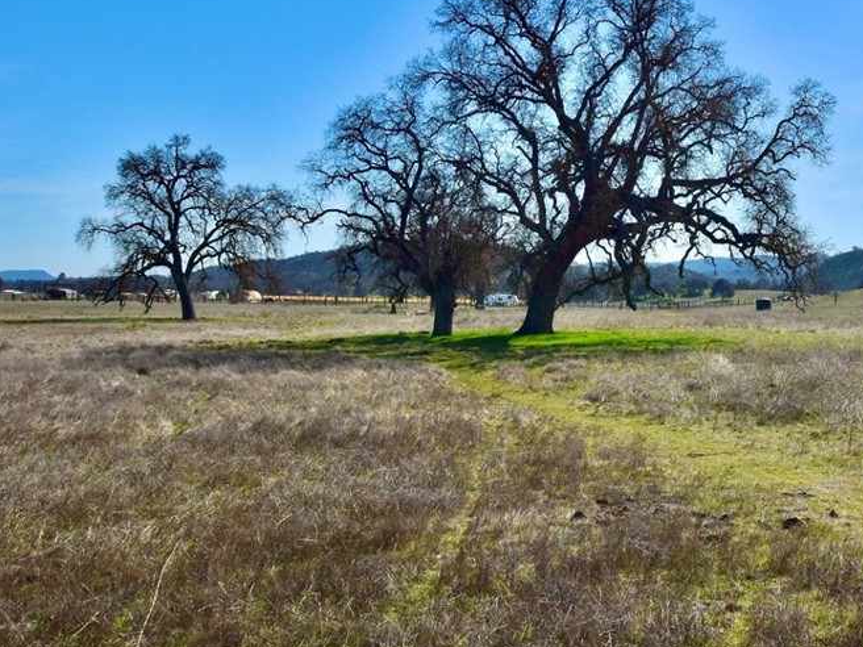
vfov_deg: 31.9
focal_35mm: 45
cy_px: 219
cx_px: 650
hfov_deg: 40.8
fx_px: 1122
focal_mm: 20
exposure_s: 1/500
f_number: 11
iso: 250
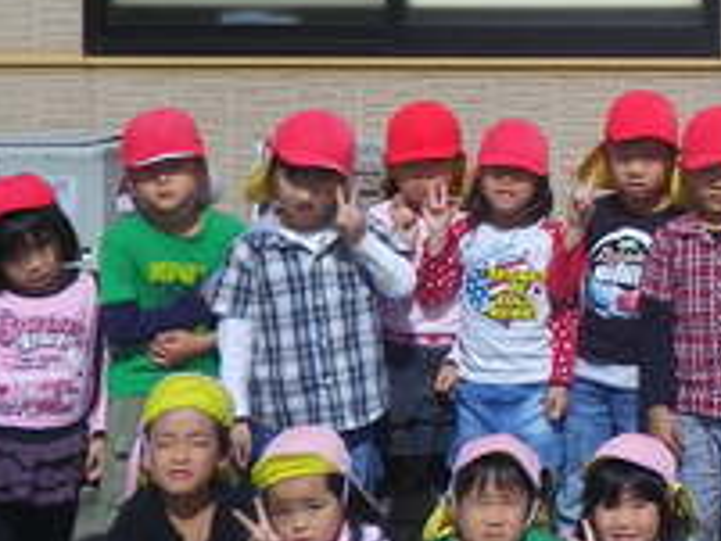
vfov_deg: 16.1
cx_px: 825
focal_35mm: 89
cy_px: -54
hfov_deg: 20.8
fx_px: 1855
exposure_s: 1/1250
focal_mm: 5
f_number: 4.2
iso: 80
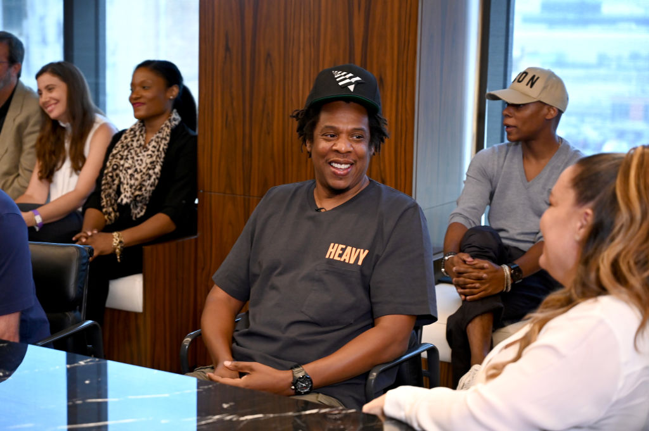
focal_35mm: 70
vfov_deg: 19.4
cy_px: 216
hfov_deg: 28.9
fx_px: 1261
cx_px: 324
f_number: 4
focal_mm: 70
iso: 3200
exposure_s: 1/250
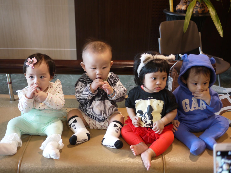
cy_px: 86
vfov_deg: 36.0
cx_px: 116
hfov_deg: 46.8
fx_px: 267
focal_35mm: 40
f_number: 1.7
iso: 320
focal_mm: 20
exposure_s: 1/60
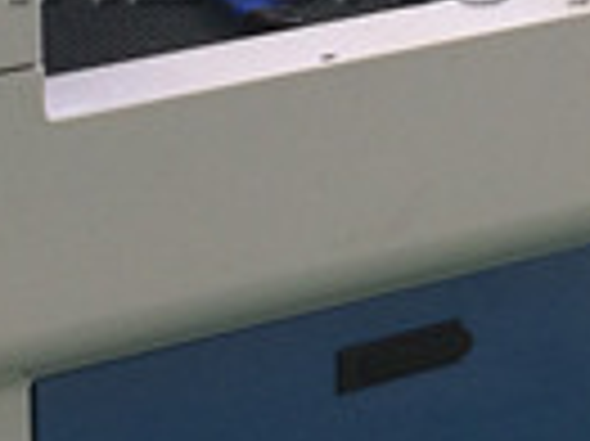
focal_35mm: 177
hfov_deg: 11.2
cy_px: -135
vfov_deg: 8.3
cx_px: 405
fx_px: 3014
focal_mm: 4.15
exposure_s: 1/120
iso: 40
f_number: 2.2
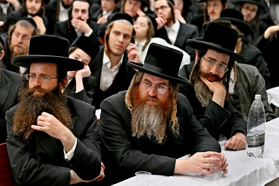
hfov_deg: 19.5
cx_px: 140
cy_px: 93
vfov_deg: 13.0
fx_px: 813
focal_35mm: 105
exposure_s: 1/160
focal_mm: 70
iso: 320
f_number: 2.8
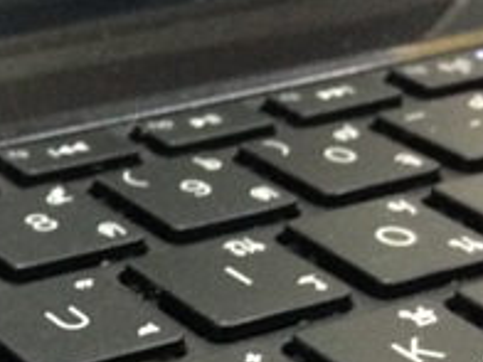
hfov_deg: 13.9
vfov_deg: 10.8
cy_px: 458
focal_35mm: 135
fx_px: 1884
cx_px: -180
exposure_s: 1/20
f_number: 2.4
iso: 250
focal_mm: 4.12
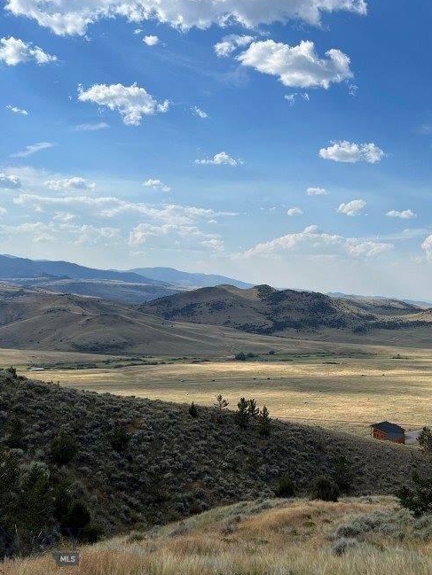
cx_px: 366
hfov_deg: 33.7
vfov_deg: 45.6
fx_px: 682
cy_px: 237
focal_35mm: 41
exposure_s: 1/8000
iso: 50
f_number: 1.5
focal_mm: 5.7
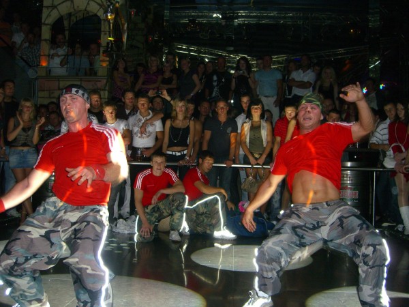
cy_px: 154
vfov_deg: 37.7
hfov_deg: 49.0
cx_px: 204
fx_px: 449
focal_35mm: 38
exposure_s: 1/60
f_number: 2.8
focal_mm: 7.9
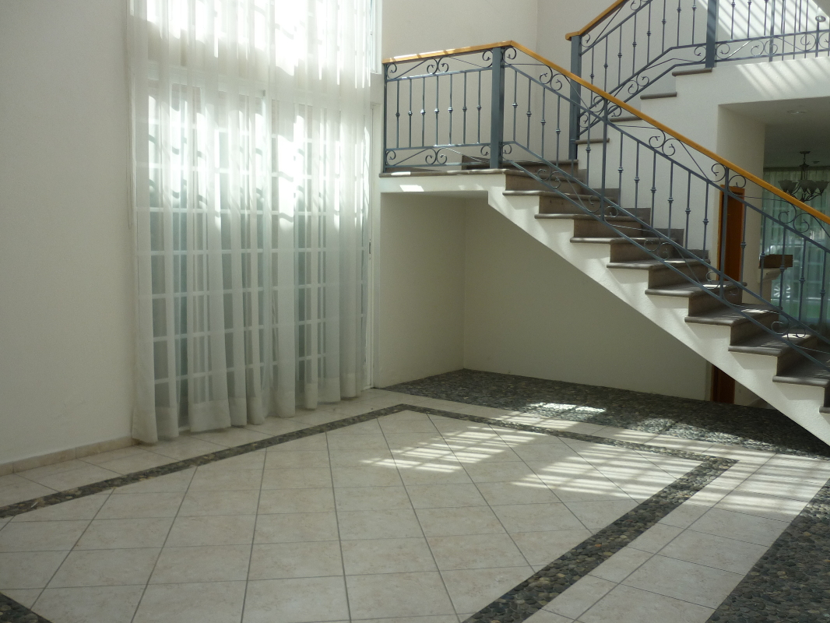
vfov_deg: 43.0
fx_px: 791
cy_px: 312
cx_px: 415
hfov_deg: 55.3
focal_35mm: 33
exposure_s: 1/320
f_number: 2.8
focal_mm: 5.5
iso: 80
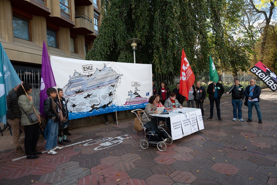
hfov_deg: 73.7
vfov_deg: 53.1
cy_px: 92
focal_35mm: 24
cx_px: 138
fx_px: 185
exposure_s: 1/400
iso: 400
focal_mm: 24
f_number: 6.3
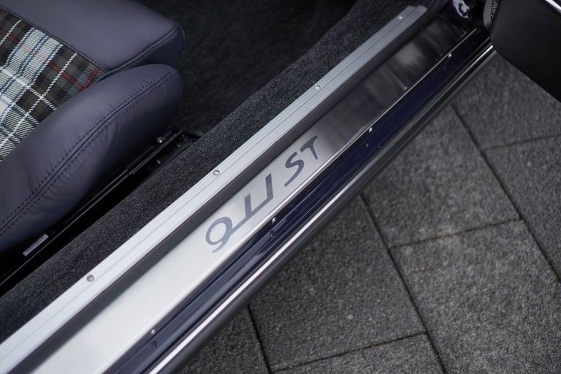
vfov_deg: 25.8
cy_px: 187
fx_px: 818
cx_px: 280
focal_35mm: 52
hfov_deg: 37.9
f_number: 2.2
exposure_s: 1/2500
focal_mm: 35
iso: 320
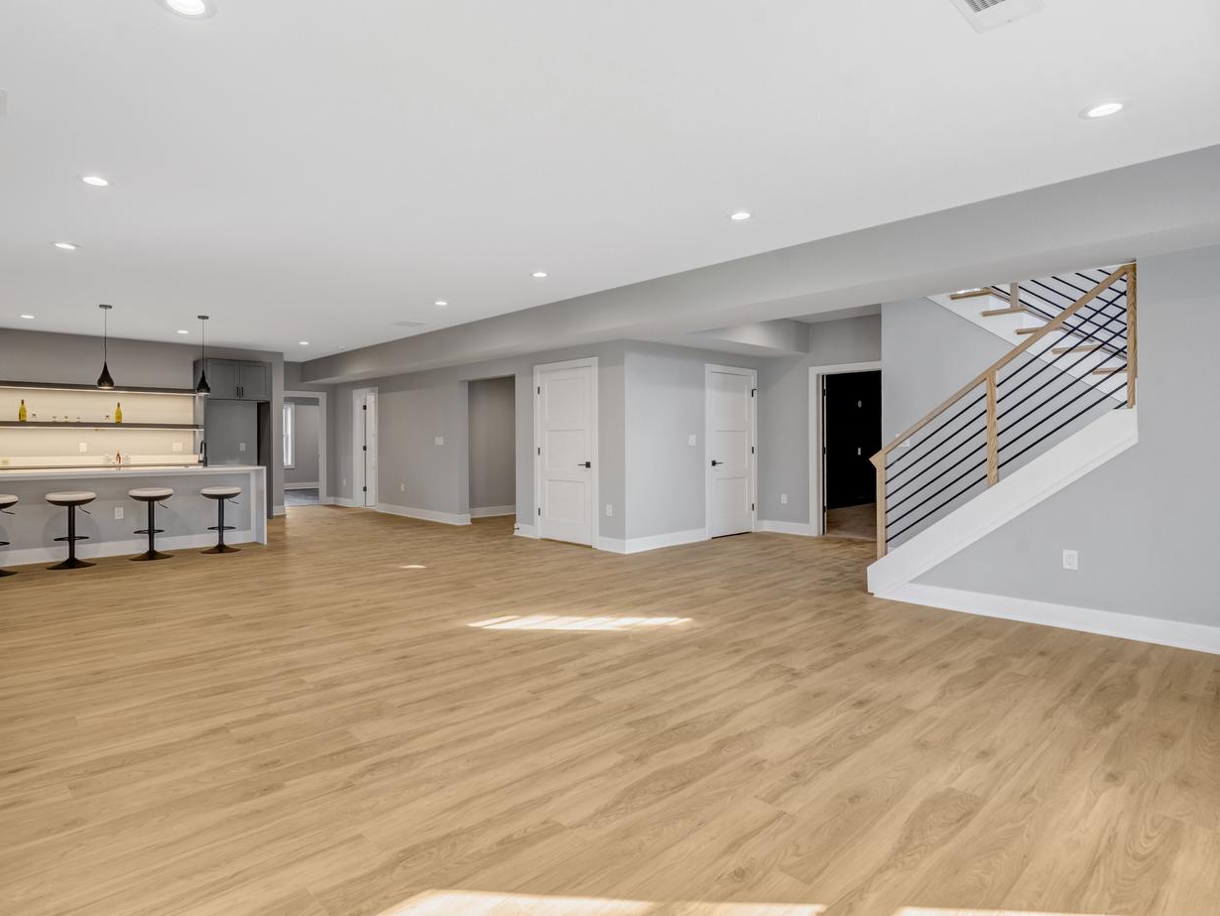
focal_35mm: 18
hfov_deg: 87.3
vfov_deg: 71.6
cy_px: 446
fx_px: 635
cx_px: 537
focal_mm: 16
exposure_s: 1/50
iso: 1250
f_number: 8
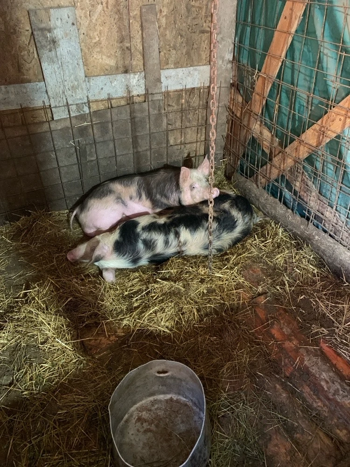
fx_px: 351
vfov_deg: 67.3
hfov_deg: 53.1
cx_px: 175
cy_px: 234
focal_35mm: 26
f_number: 1.8
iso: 640
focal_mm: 4.25
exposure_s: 1/20
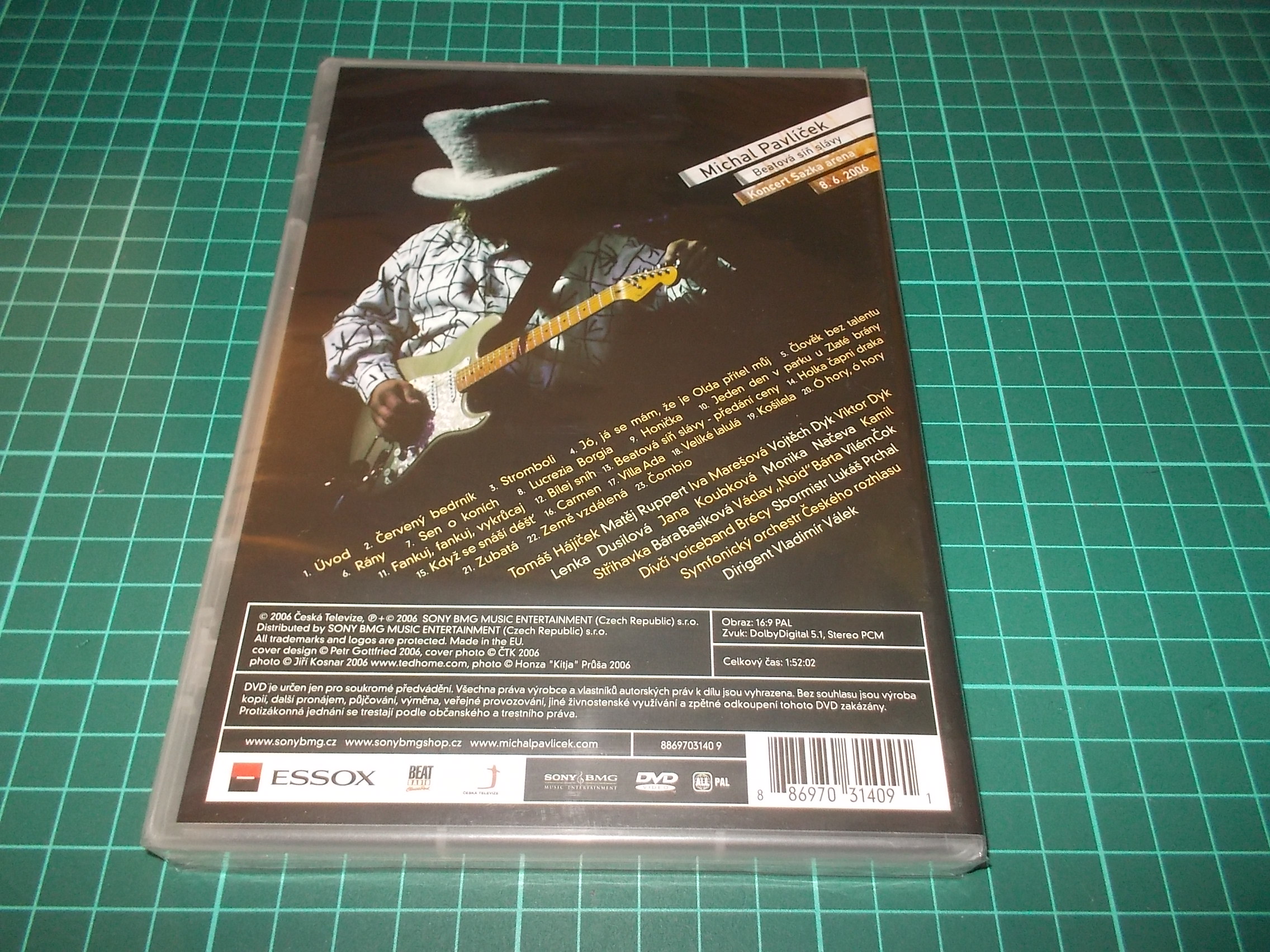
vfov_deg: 48.2
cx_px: 635
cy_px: 476
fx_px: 1064
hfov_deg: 61.7
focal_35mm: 29
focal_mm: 4.1
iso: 200
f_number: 3.3
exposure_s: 1/30
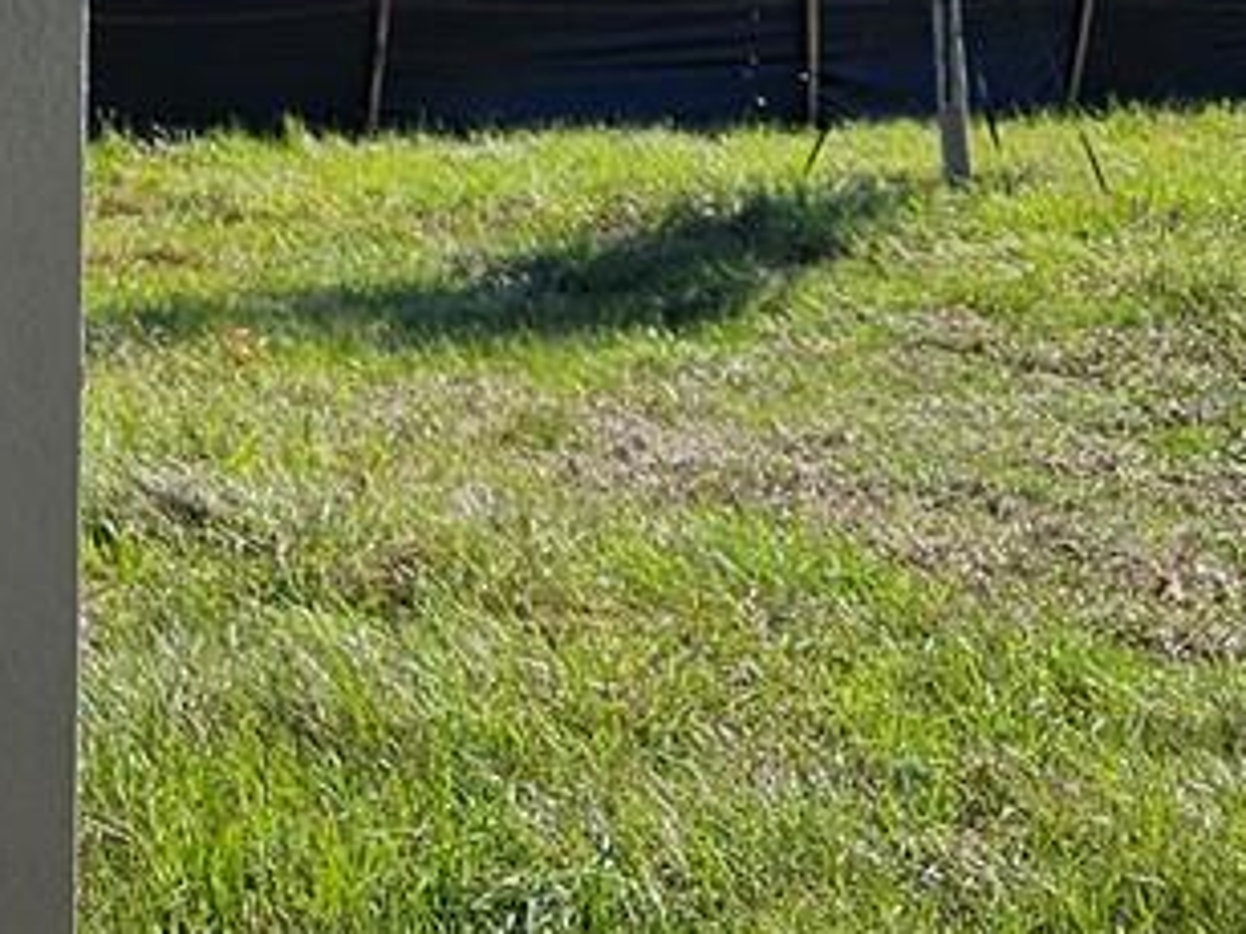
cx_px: -313
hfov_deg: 15.7
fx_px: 4318
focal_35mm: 120
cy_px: -682
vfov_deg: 11.5
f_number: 1.8
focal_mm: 5.4
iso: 25
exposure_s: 1/2346
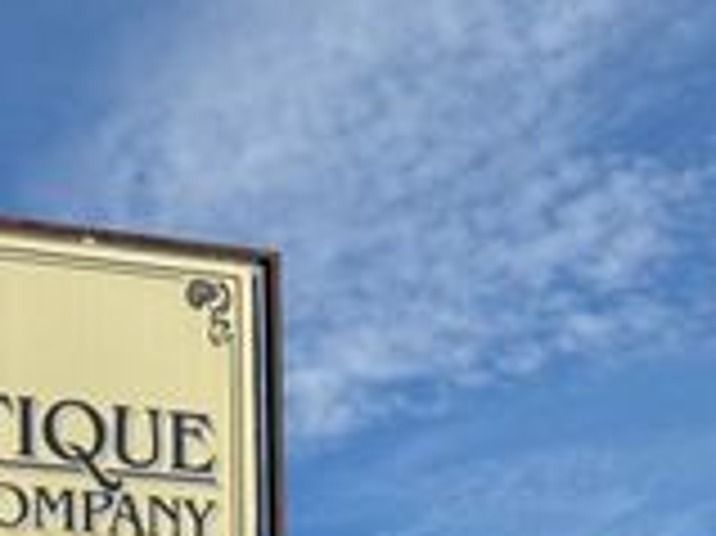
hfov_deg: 12.9
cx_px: 693
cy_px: 799
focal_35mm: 151
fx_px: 3121
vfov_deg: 9.5
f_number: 1.78
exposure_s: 1/6410
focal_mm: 6.76
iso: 64
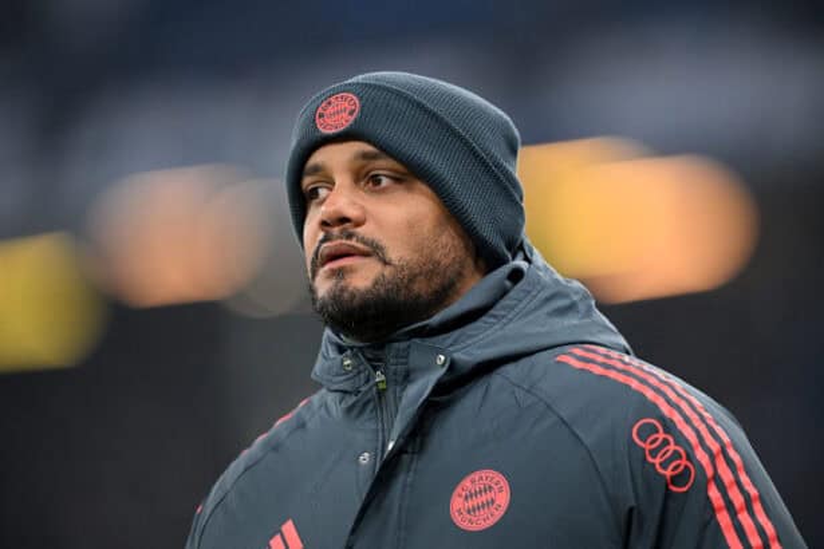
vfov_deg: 3.4
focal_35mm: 400
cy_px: 274
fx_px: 9155
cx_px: 412
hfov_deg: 5.2
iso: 3200
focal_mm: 400
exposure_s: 1/1600
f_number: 2.8
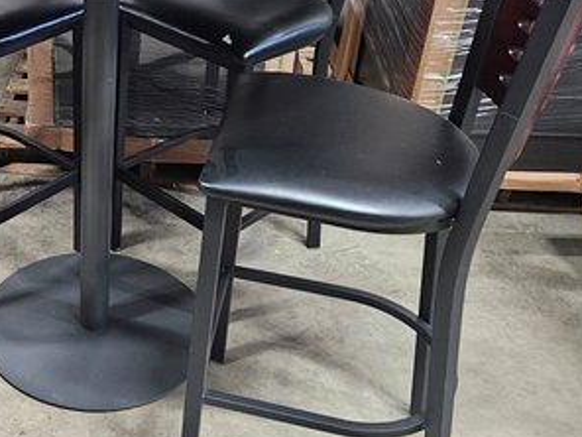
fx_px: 824
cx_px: 46
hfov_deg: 36.2
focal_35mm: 49
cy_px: 143
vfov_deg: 29.5
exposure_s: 1/24
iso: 640
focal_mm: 5.4
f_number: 1.8
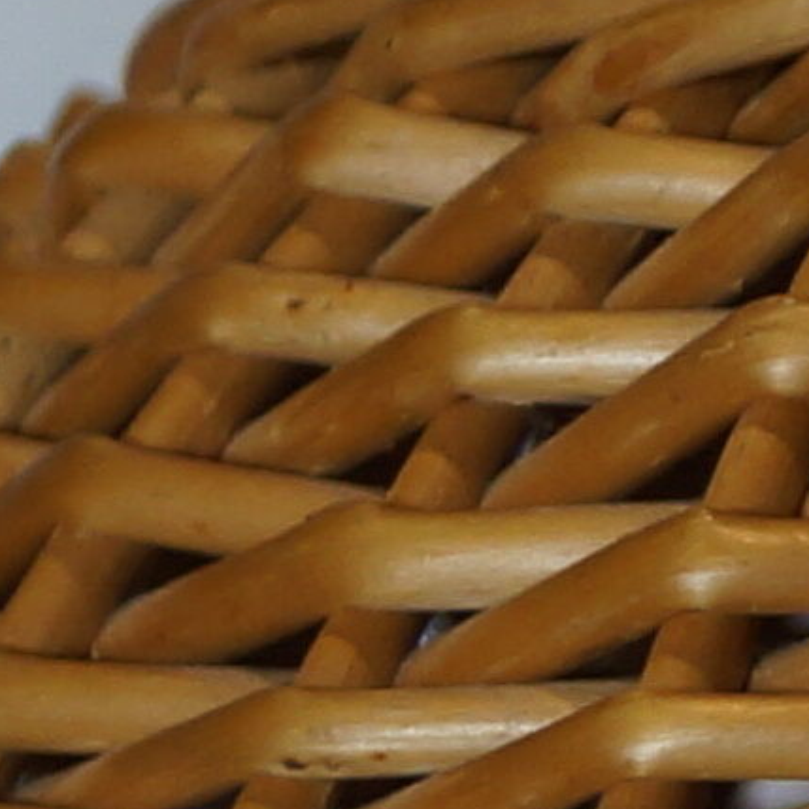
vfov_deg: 4.6
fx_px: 10021
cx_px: 2512
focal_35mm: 379
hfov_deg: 4.4
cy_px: 1380
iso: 250
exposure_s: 1/60
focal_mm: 26
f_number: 4.5
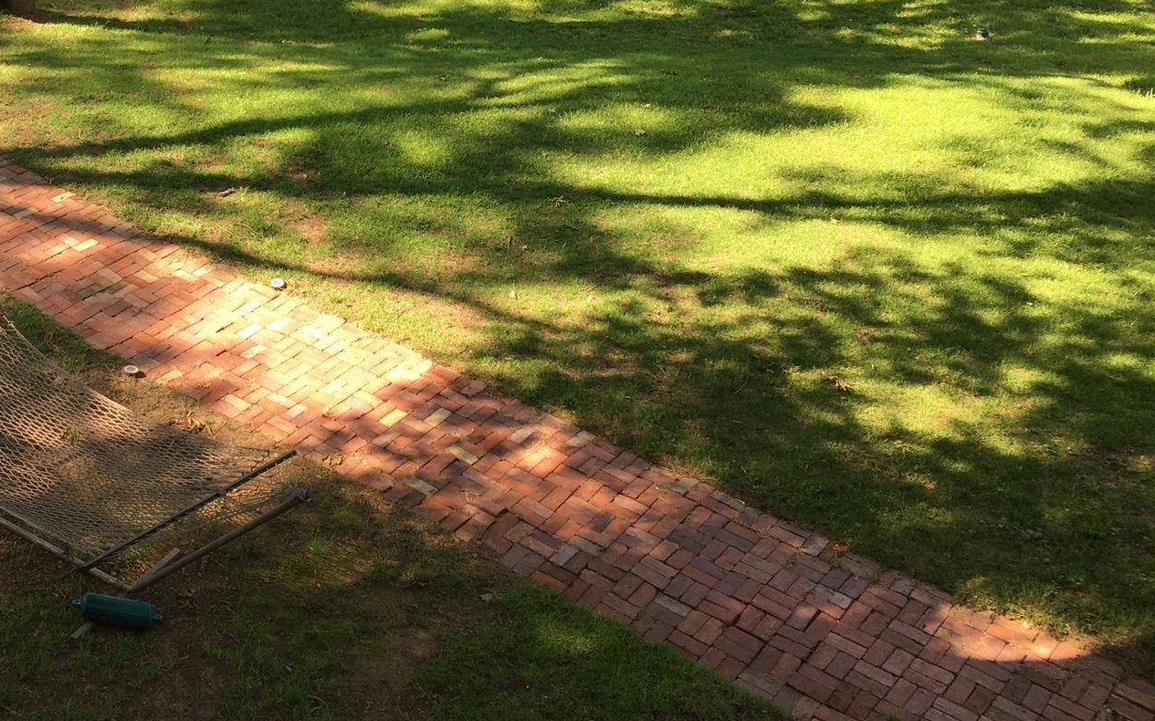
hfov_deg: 39.8
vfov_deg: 25.4
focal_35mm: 49
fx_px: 1542
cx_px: 267
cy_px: 61
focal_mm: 4.15
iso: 25
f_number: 2.2
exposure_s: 1/235
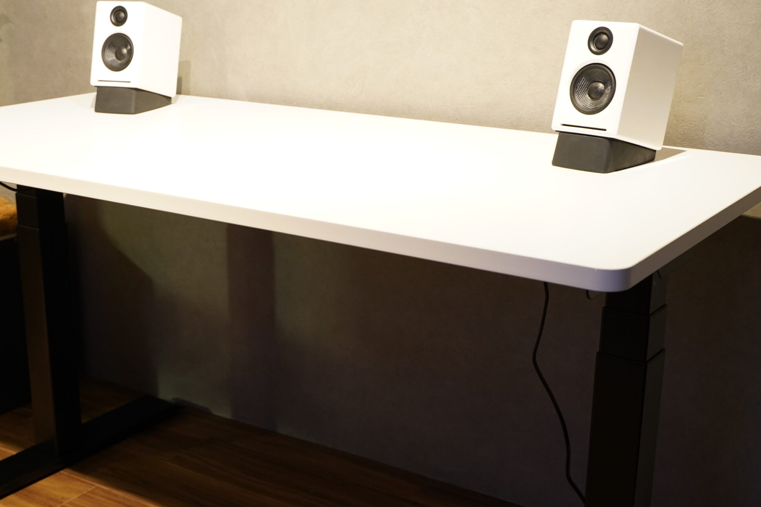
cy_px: 300
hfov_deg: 38.1
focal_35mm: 52
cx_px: 320
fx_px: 1099
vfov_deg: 25.9
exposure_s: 1/15
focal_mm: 38
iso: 2000
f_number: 5.6
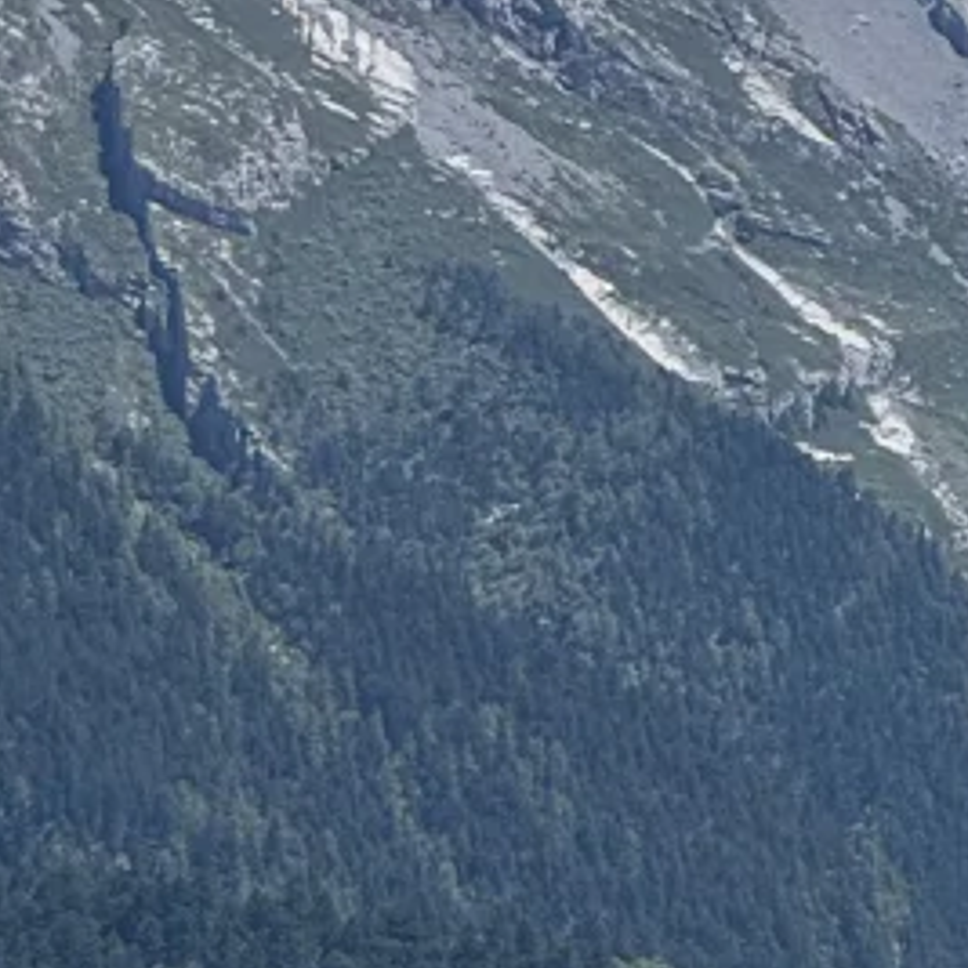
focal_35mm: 571
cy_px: -584
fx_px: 18065
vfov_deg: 3.1
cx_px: 239
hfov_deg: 3.1
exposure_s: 1/2439
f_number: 2.8
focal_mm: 15.66
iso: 64
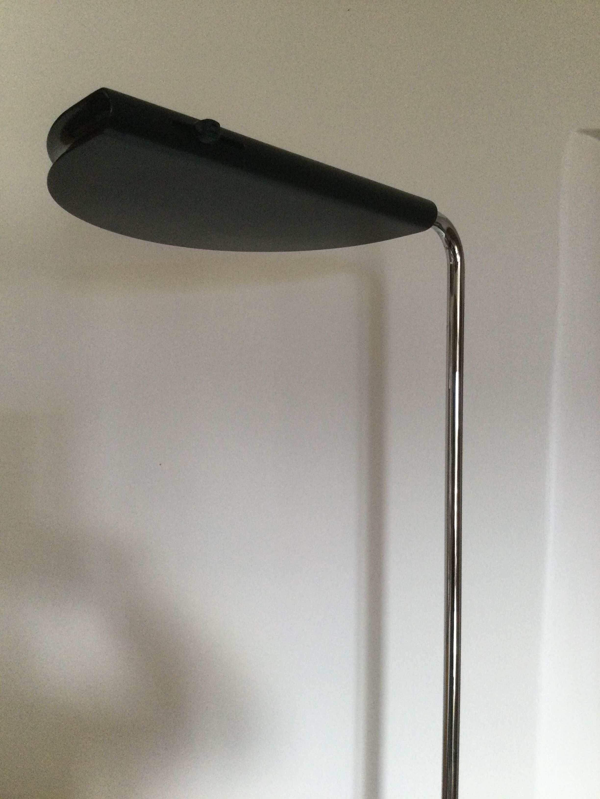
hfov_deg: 45.4
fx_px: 716
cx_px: 300
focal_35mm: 31
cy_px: 400
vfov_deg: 58.4
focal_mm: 3.3
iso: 200
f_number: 2.4
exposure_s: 1/33
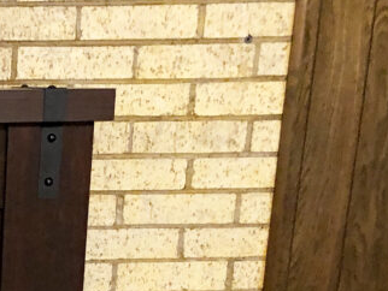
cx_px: -195
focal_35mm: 89
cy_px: 392
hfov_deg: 19.2
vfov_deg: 15.7
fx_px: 998
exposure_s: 1/5
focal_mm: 3.99
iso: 100
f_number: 1.8
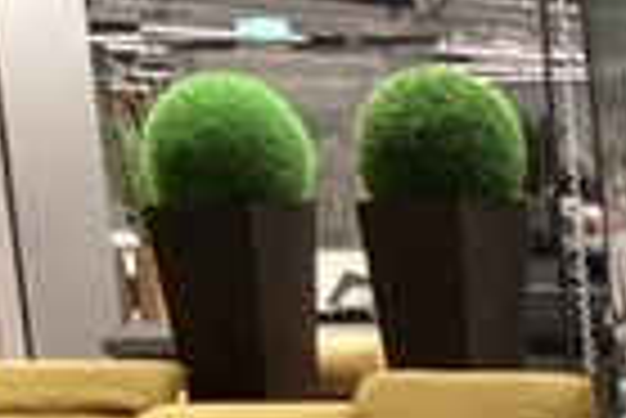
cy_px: 966
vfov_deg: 8.6
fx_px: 2576
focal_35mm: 148
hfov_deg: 12.7
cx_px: 1094
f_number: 2.4
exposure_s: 1/50
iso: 125
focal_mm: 3.3
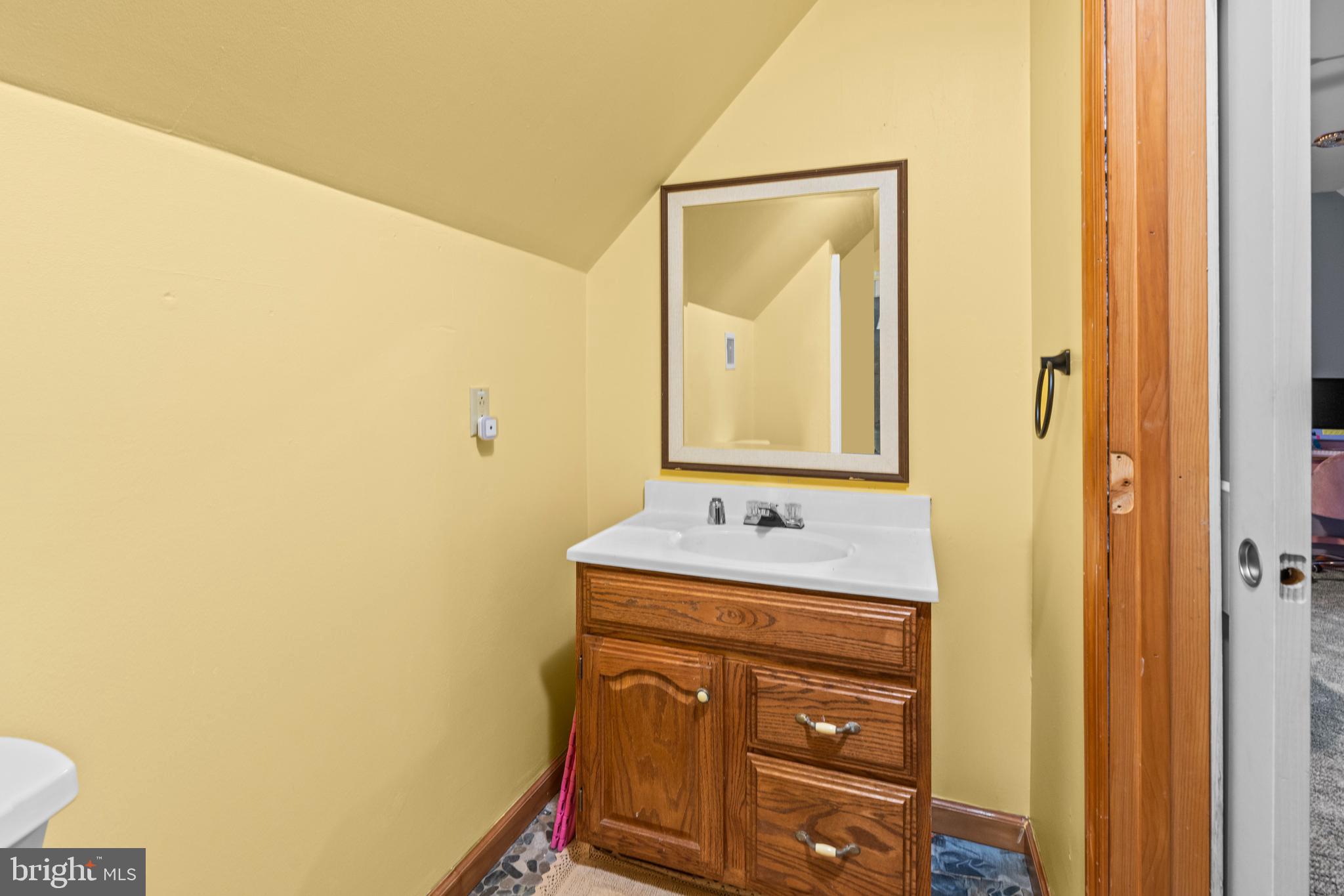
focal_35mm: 16
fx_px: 597
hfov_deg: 96.7
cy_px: 448
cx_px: 672
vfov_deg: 73.7
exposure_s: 1
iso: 400
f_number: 8
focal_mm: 16
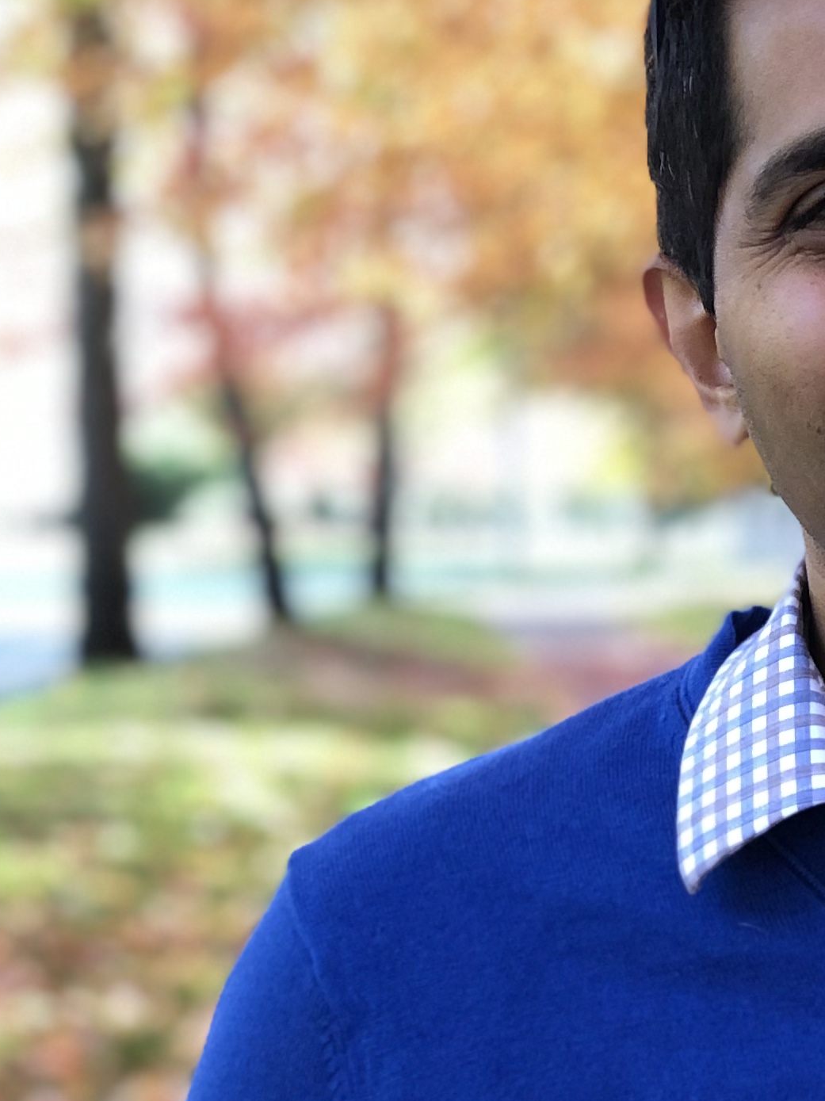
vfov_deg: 13.1
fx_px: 4801
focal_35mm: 151
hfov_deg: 9.6
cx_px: 1072
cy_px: 605
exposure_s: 1/60
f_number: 2.4
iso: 32
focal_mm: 6
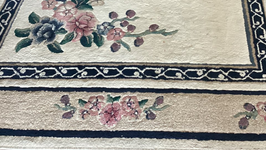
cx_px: 165
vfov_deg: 21.9
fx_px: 374
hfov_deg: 38.9
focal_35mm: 53
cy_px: 5
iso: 400
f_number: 2.4
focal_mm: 3.3
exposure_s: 1/40
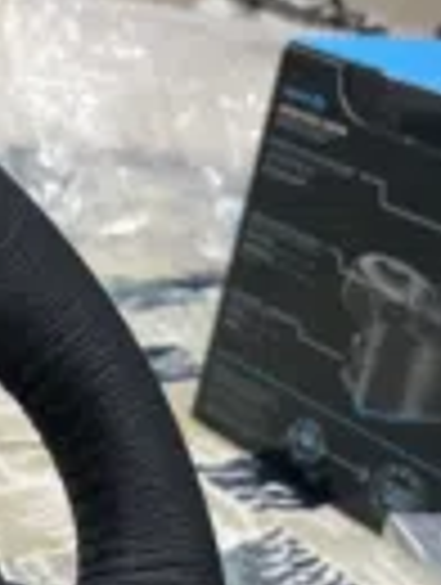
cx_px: -54
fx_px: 1354
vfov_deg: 24.2
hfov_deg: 17.8
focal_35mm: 80
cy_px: 418
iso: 160
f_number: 1.6
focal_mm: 5.1
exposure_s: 1/50
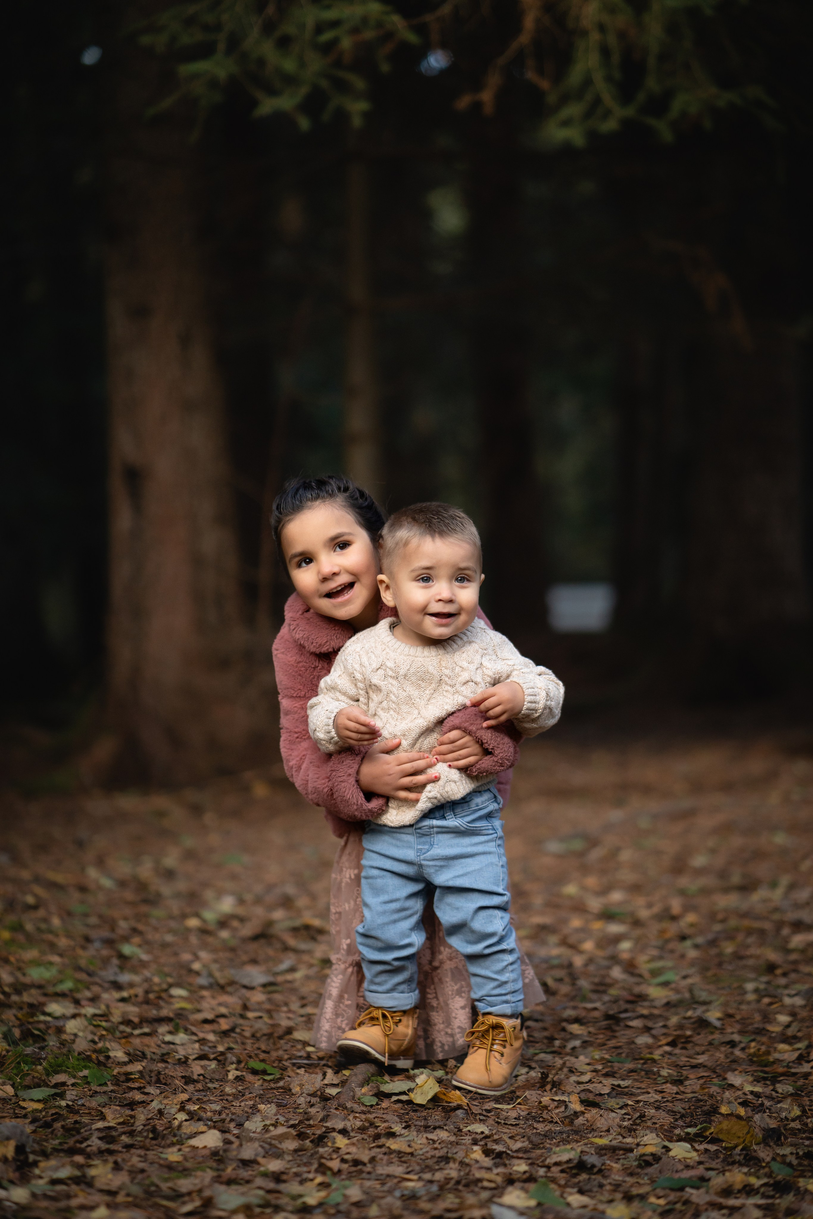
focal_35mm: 85
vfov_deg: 23.9
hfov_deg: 16.1
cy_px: 610
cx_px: 406
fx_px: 2879
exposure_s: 1/1250
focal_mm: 85
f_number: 2
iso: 1250
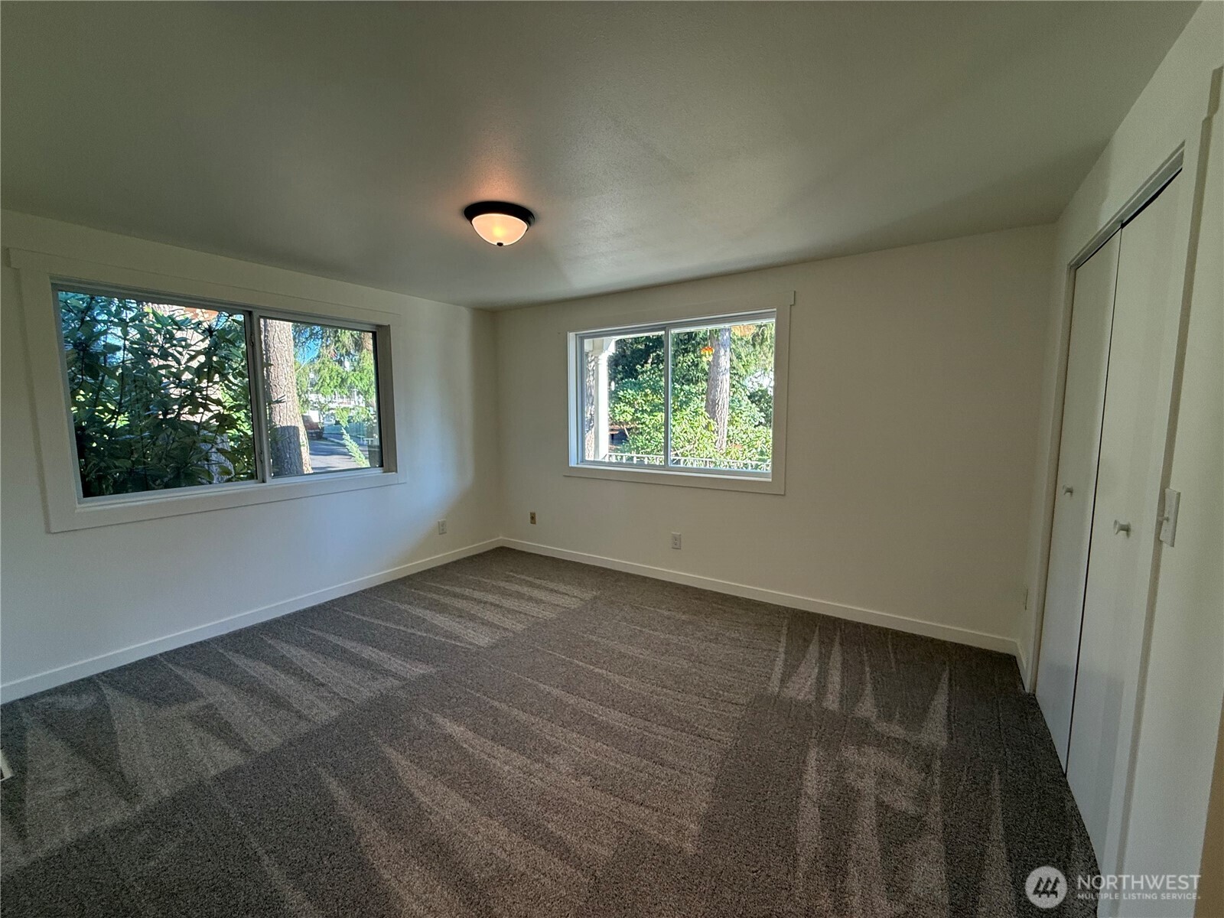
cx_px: 612
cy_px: 459
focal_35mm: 14
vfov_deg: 85.7
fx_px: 495
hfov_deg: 102.1
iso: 100
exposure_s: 1/120
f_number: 2.2
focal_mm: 2.22
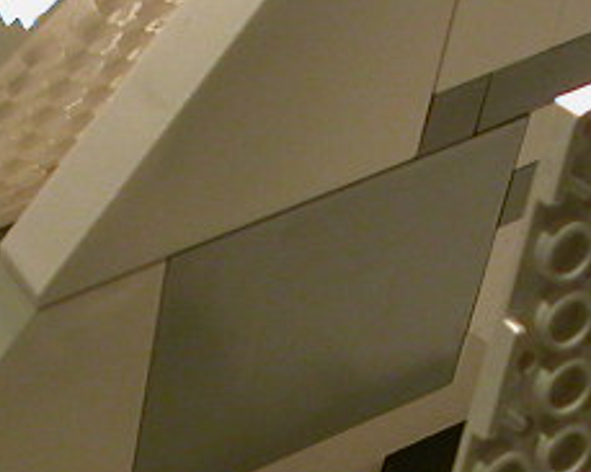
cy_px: 593
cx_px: 225
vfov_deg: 9.2
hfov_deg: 11.6
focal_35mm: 166
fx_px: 2902
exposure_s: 1/68
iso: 100
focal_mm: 7.85
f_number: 3
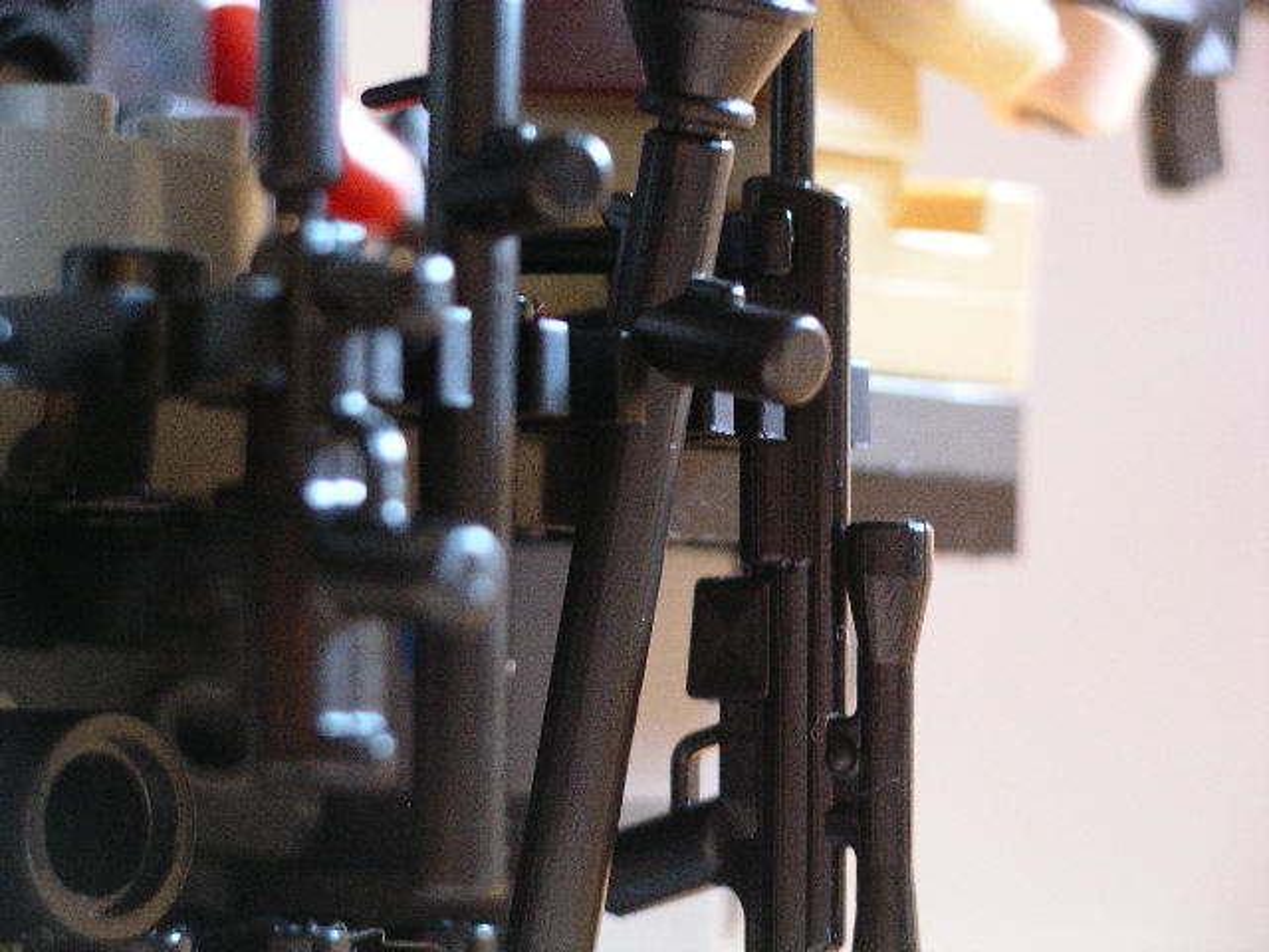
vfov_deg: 9.5
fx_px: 5719
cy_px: 476
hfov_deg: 12.7
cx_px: 634
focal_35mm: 156
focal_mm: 32.5
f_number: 4.4
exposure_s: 1/2.94
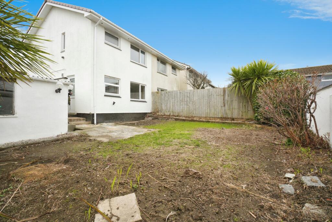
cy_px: 111
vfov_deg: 73.8
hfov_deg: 96.7
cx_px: 166
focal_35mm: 16
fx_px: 148
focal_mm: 16
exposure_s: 1/800
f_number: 9
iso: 2500
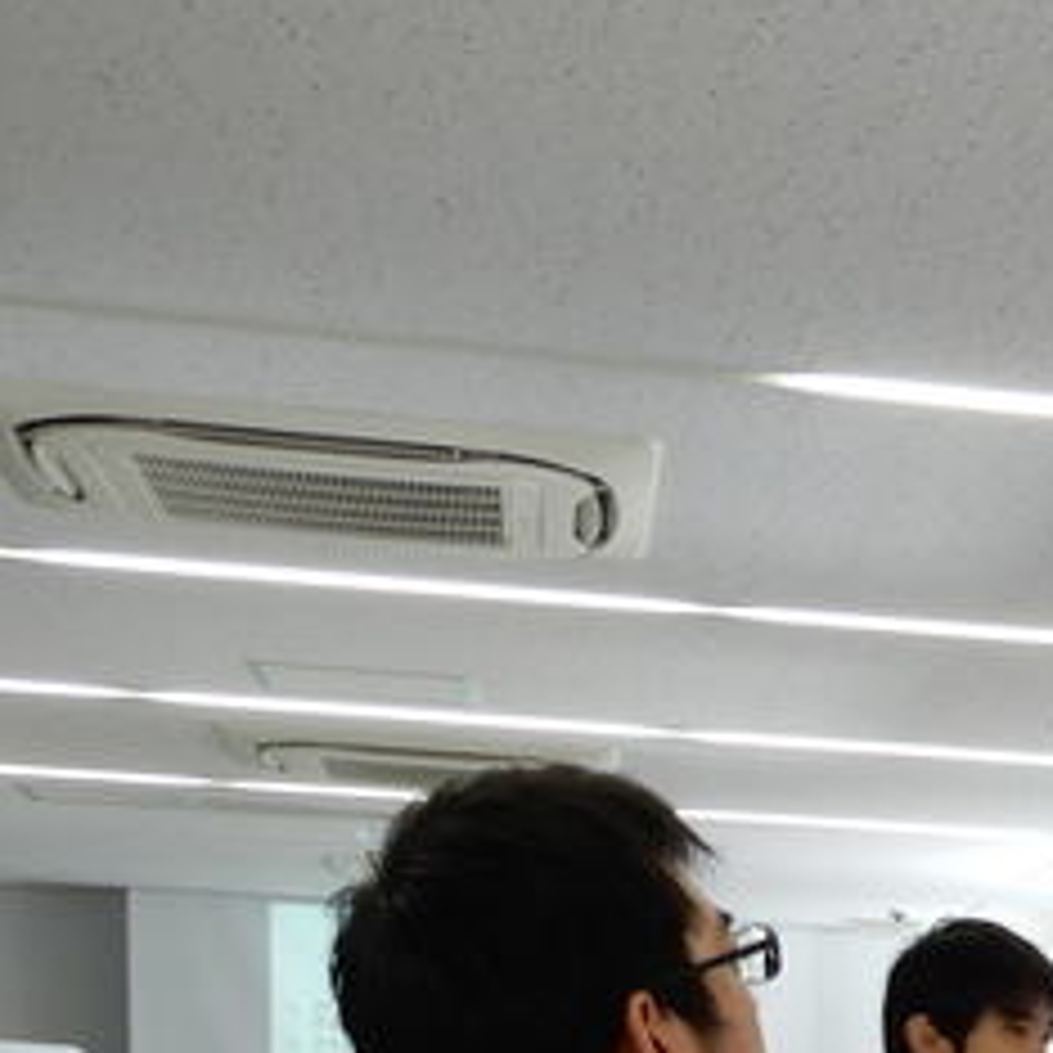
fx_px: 3201
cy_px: 1566
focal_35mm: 93
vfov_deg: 17.0
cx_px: 1508
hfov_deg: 17.1
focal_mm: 4.3
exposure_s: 1/30
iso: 80
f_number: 4
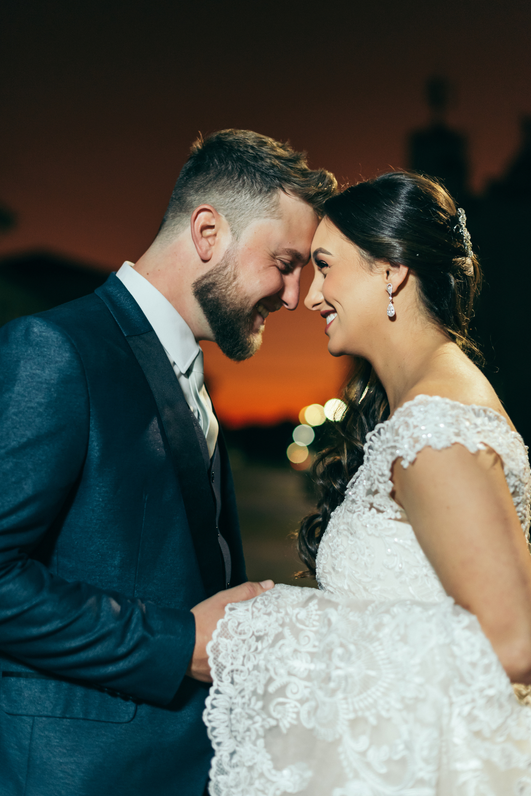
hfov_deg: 26.5
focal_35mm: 51
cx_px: 269
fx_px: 1128
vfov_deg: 38.9
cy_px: 397
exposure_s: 1/200
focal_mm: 50
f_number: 1.8
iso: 1000
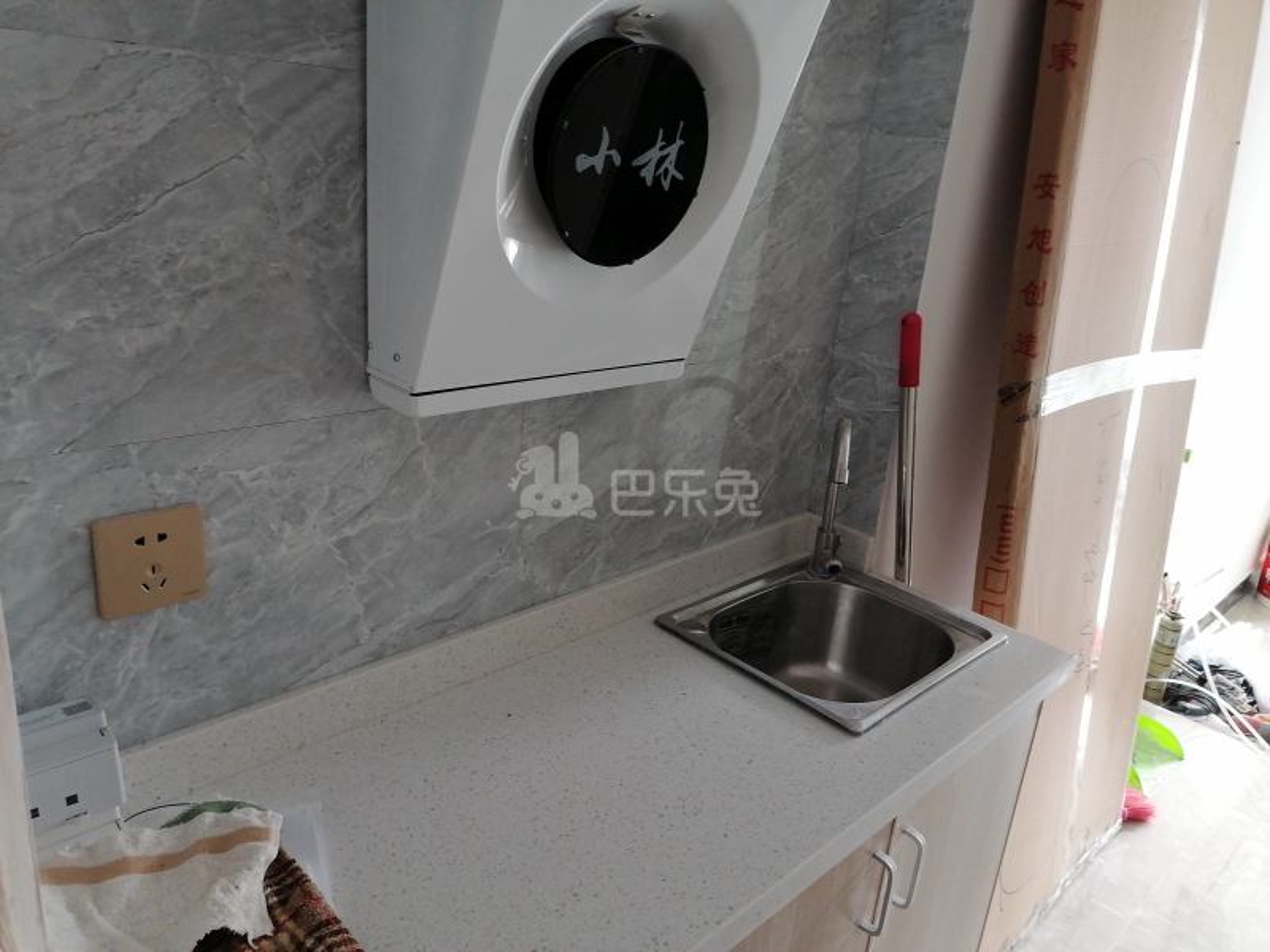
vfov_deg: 53.1
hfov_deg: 67.3
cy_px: 476
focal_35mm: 26
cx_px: 635
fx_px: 954
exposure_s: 1/33.3
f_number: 1.8
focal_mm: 5.3
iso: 200
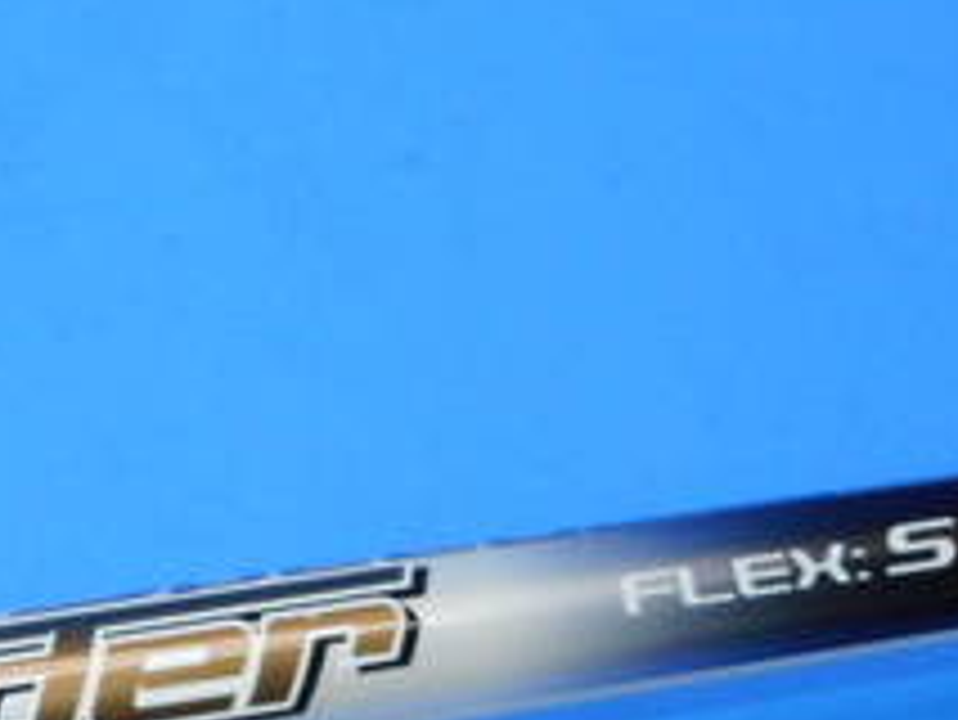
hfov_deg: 12.5
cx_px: -243
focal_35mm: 153
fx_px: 4237
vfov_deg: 9.7
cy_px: 450
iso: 250
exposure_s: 1/60
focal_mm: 9.1
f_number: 4.9
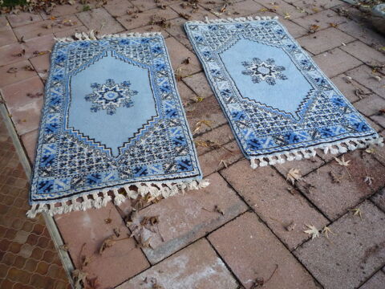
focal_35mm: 30
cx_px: 192
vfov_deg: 46.8
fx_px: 334
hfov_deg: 60.0
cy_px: 144
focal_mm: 5.2
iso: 250
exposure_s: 1/30
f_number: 3.3
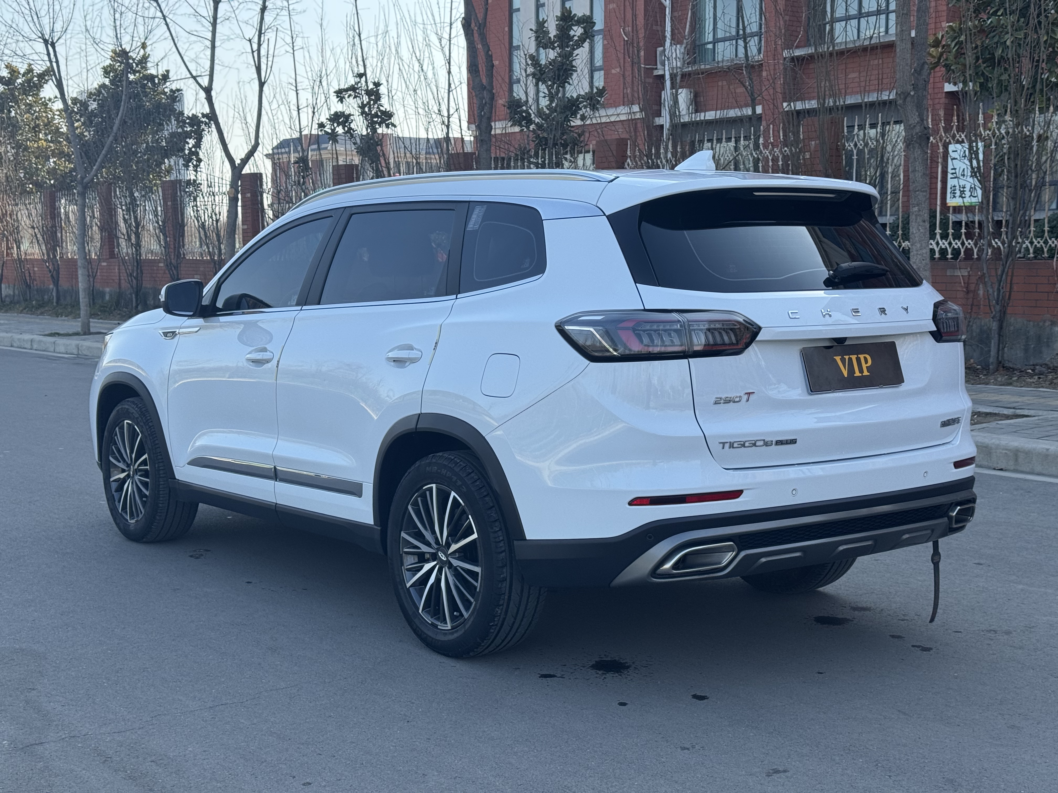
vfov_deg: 30.3
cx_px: 529
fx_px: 1467
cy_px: 396
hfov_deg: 39.7
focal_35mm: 48
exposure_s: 1/1524
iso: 64
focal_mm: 6.76
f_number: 1.78
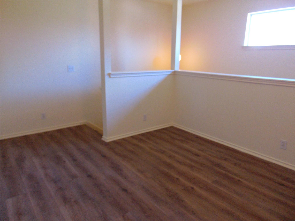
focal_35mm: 25
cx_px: 148
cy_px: 110
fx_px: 213
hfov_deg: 69.4
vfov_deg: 54.9
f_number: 3
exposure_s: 1/30
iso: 200
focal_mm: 4.5
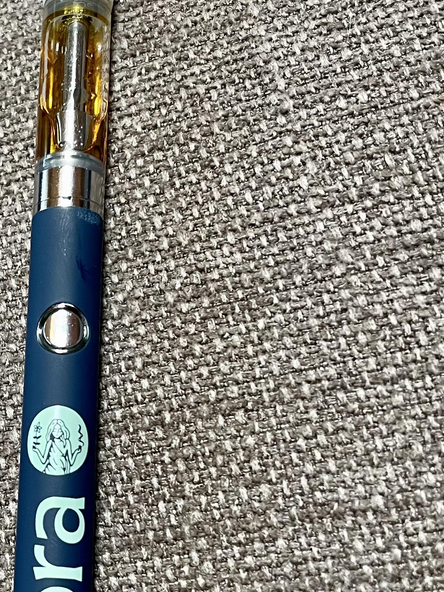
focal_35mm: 47
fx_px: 804
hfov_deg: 30.3
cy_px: 343
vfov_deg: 40.3
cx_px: 100
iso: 125
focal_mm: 4.2
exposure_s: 1/68
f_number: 1.6
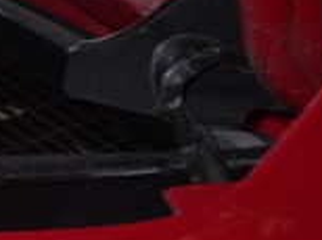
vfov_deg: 9.2
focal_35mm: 160
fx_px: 1486
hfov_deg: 11.3
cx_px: -291
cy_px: -25
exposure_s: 1/40
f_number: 8
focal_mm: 7.31
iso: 250
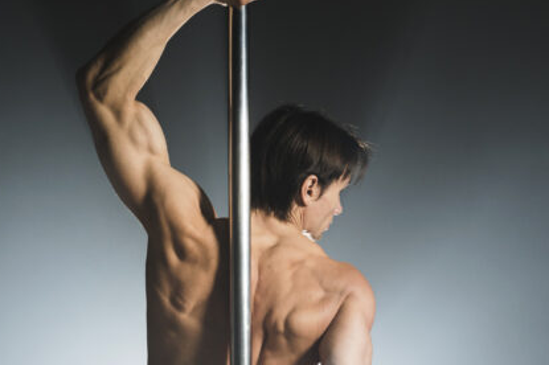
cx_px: 97
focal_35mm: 153
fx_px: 2331
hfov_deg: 13.4
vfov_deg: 8.9
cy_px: 371
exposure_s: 1/160
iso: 200
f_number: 4.5
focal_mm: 62
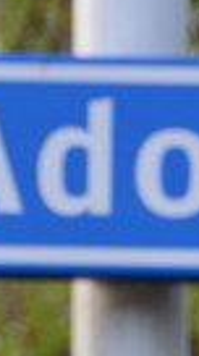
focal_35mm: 739
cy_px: 68
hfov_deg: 1.6
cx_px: 89
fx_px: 6967
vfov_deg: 2.9
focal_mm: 80
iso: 200
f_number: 5.3
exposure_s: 1/200
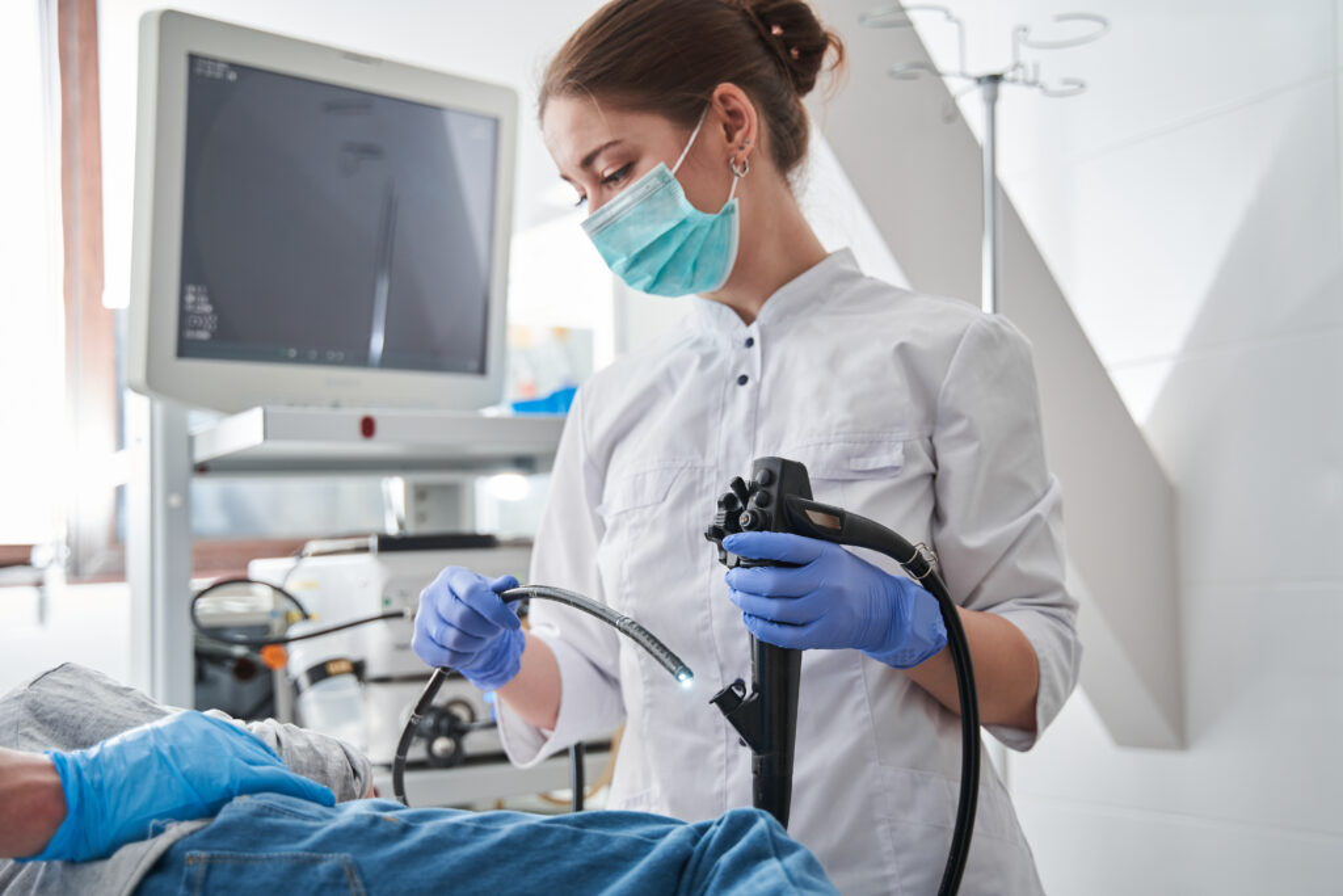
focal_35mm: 46
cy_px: 448
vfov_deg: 29.3
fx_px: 1716
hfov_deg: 42.7
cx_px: 672
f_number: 2.8
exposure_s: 1/100
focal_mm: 46
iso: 250
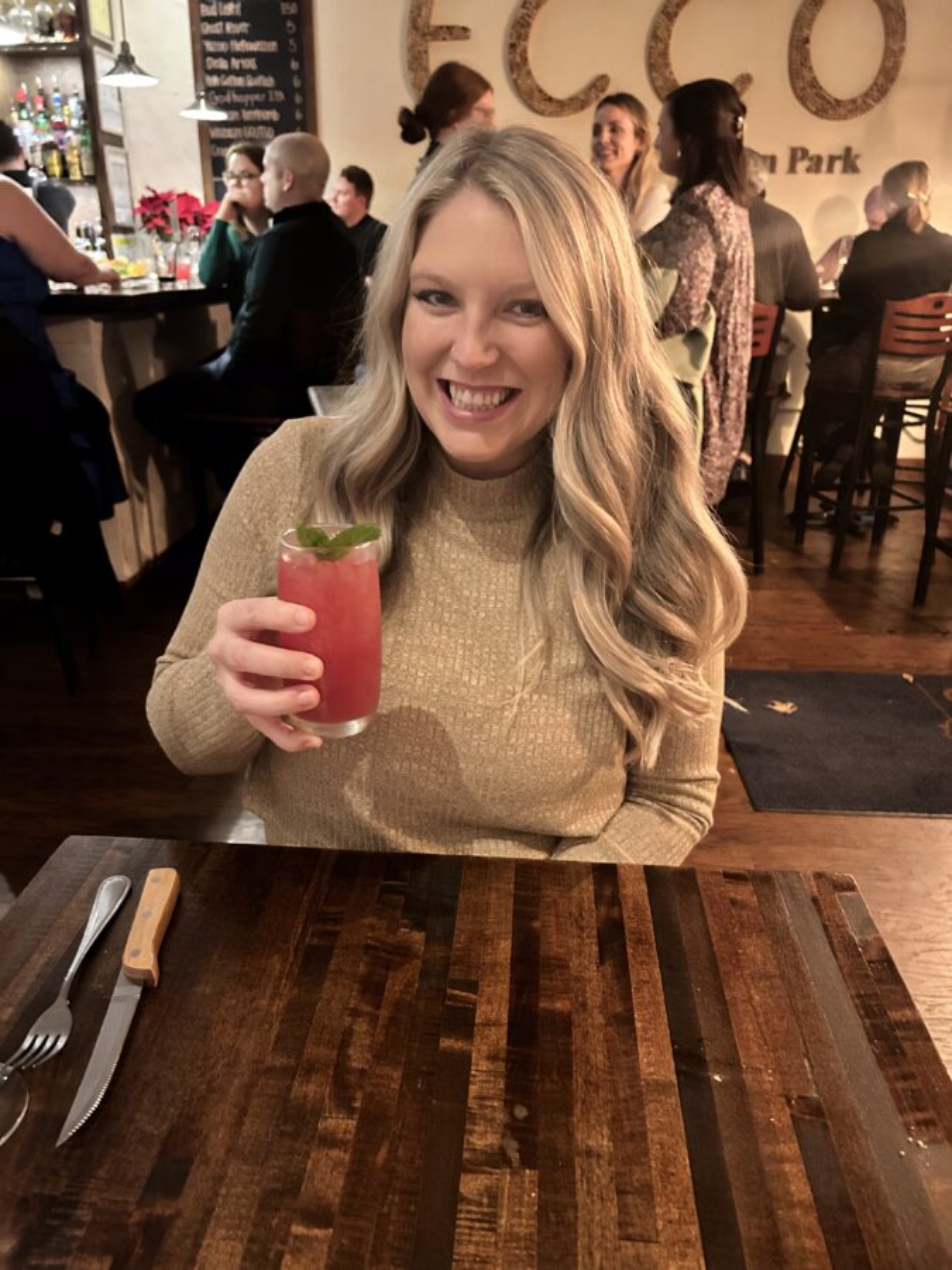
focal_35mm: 26
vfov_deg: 67.3
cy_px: 635
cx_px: 476
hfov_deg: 53.1
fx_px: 953
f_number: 1.5
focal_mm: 5.7
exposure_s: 1/24
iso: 1000
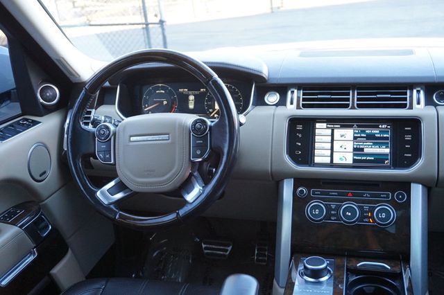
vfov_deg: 33.0
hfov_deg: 47.9
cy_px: 148
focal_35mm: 40
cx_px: 222
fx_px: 499
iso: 800
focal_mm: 27
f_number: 4.5
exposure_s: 1/60
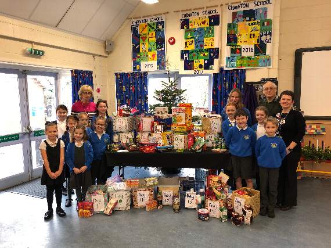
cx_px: 166
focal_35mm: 28
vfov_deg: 49.7
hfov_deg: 63.5
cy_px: 124
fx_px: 268
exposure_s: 1/17
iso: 50
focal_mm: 3.99
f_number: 1.8
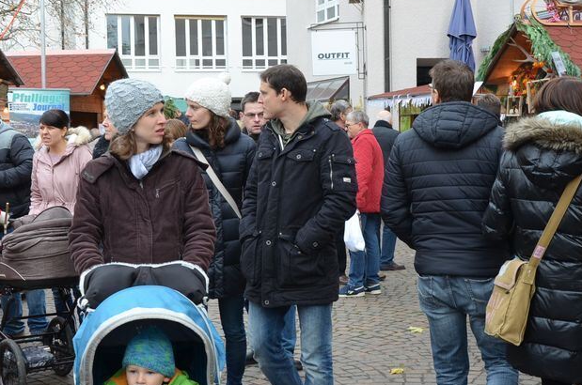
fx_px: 1016
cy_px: 176
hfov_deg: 31.9
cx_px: 303
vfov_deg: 21.5
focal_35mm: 63
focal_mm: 26
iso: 400
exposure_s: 1/125
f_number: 5.6
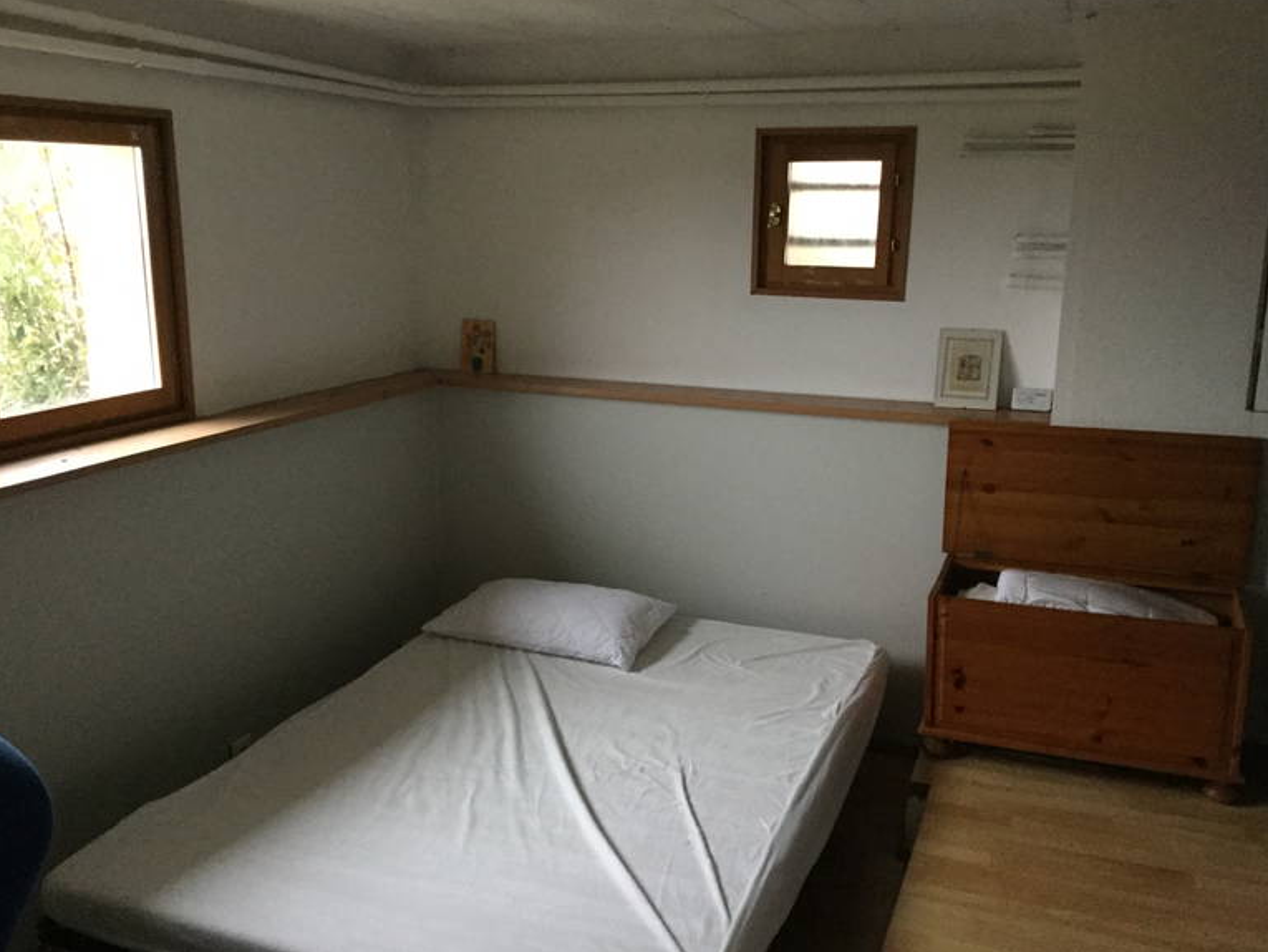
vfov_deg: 44.2
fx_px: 1172
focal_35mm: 32
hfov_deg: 56.8
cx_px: 640
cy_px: 468
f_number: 2.4
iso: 200
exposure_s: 1/17
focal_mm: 3.3
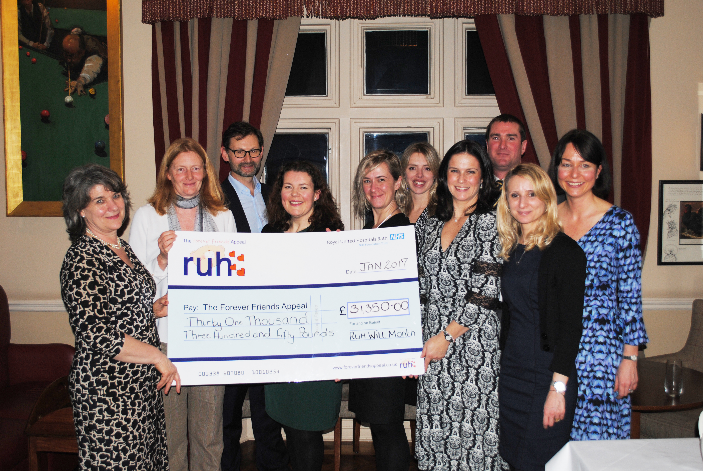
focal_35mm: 39
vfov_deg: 34.3
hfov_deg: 49.5
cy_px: 236
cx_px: 352
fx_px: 762
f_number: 4.2
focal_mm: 26
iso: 200
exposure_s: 1/60
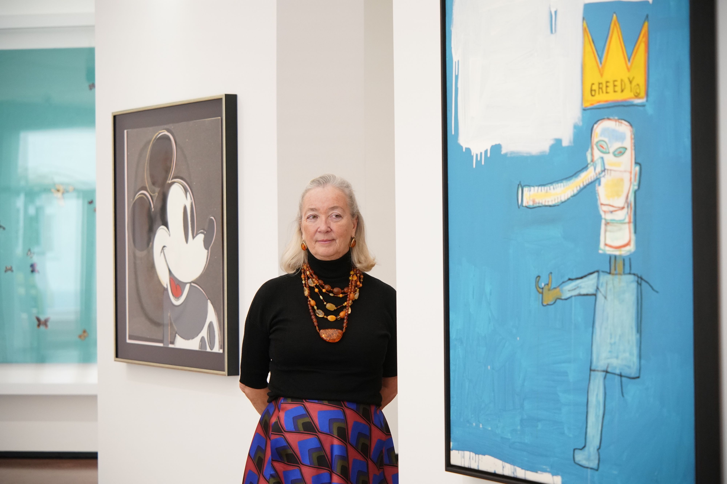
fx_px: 1696
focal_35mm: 84
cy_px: 242
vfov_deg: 16.3
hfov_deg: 24.2
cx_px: 364
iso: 4000
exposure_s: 1/160
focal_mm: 84
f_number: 4.5
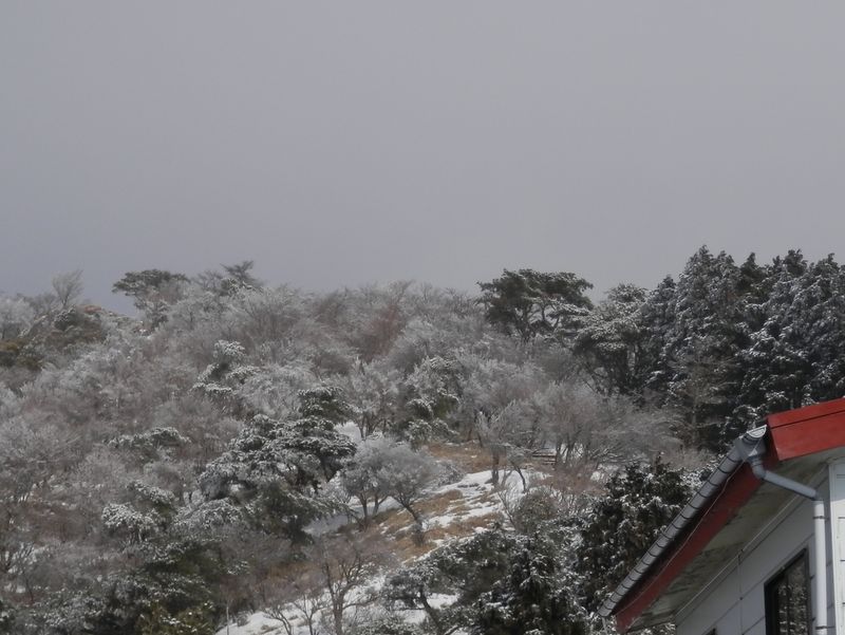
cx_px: 422
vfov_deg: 22.3
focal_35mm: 66
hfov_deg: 29.4
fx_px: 1612
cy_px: 318
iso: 80
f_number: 12.4
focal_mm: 11.9
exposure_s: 1/200
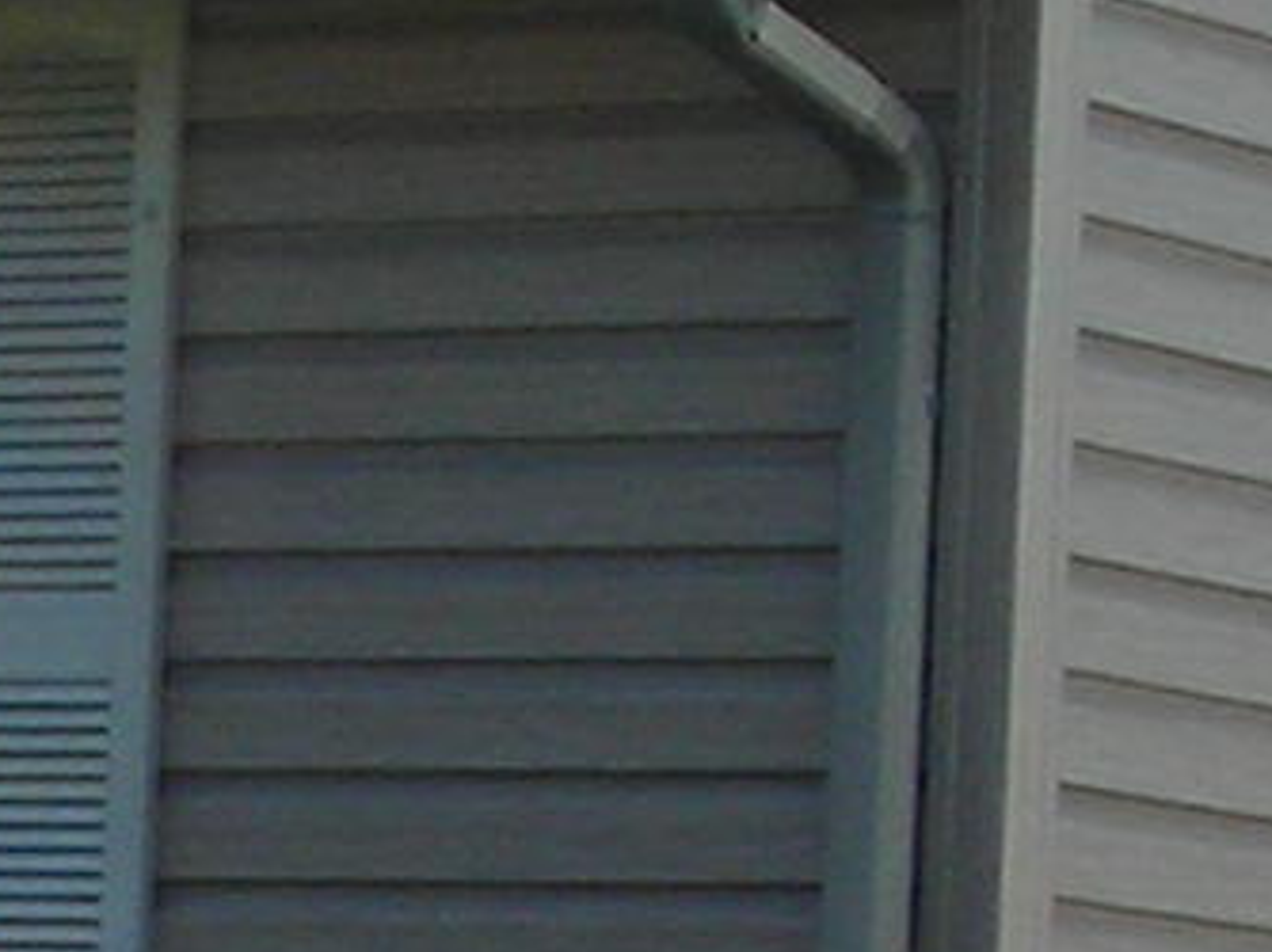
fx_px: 10832
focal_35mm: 295
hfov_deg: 6.6
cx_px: -541
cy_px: 769
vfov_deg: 5.0
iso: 50
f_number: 3.2
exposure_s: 1/310
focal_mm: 6.3
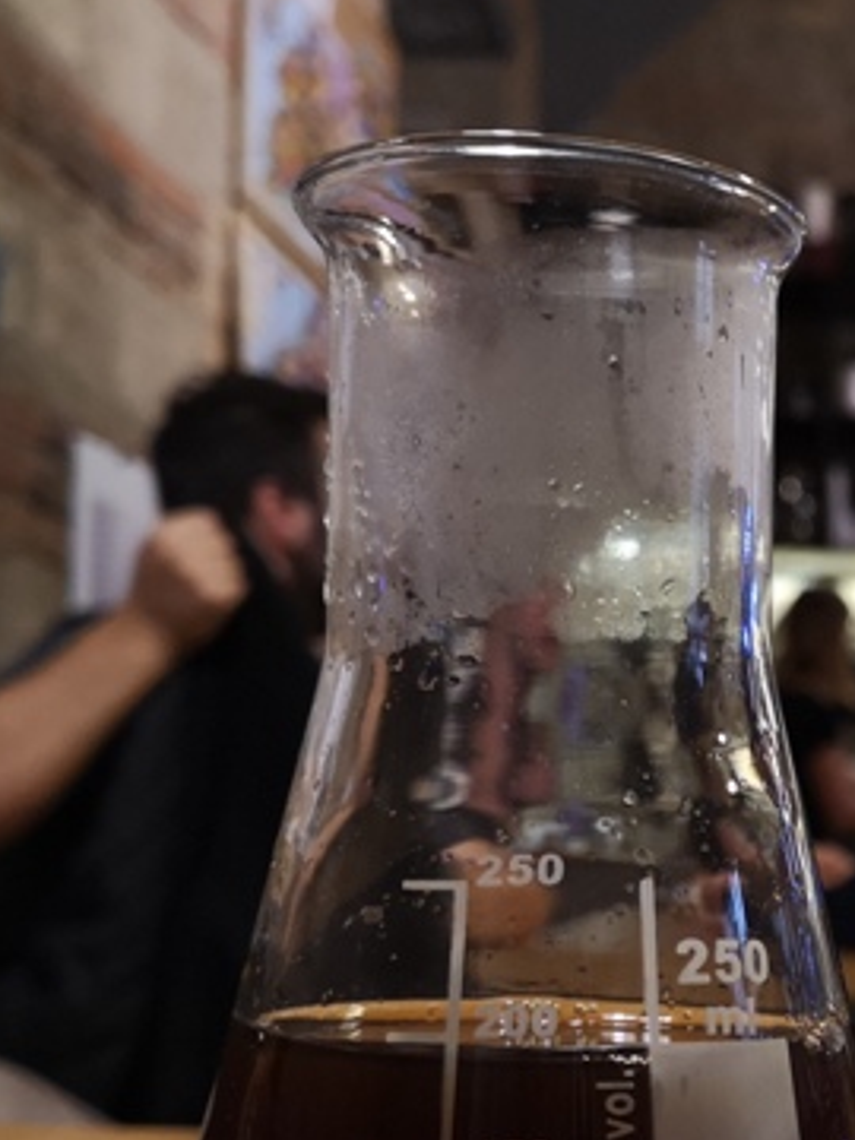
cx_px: 925
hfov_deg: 23.1
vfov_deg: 31.6
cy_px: 861
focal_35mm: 60
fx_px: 1976
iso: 320
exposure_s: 1/25
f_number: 1.8
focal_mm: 3.95
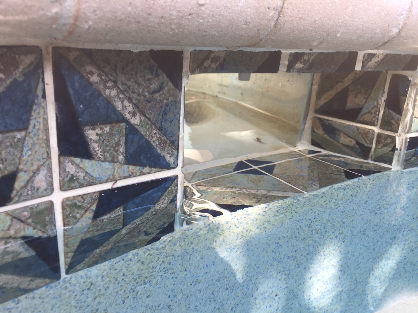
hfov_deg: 61.7
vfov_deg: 48.2
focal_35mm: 29
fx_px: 350
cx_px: 209
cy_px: 156
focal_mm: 4.15
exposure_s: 1/146
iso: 32
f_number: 2.2
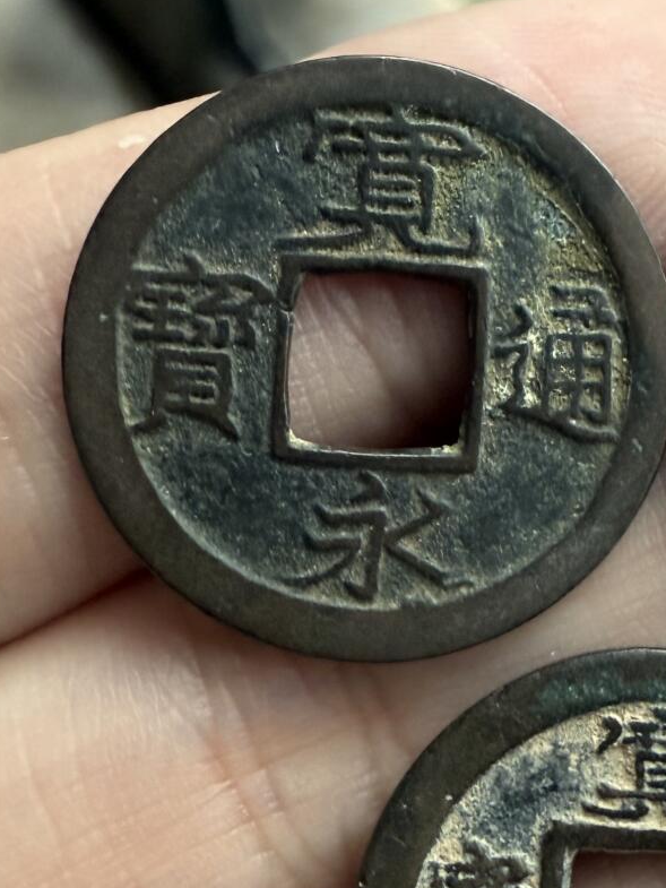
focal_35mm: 55
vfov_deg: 34.6
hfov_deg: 25.3
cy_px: 594
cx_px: 660
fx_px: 1411
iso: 320
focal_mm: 2.22
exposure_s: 1/99
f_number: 2.2
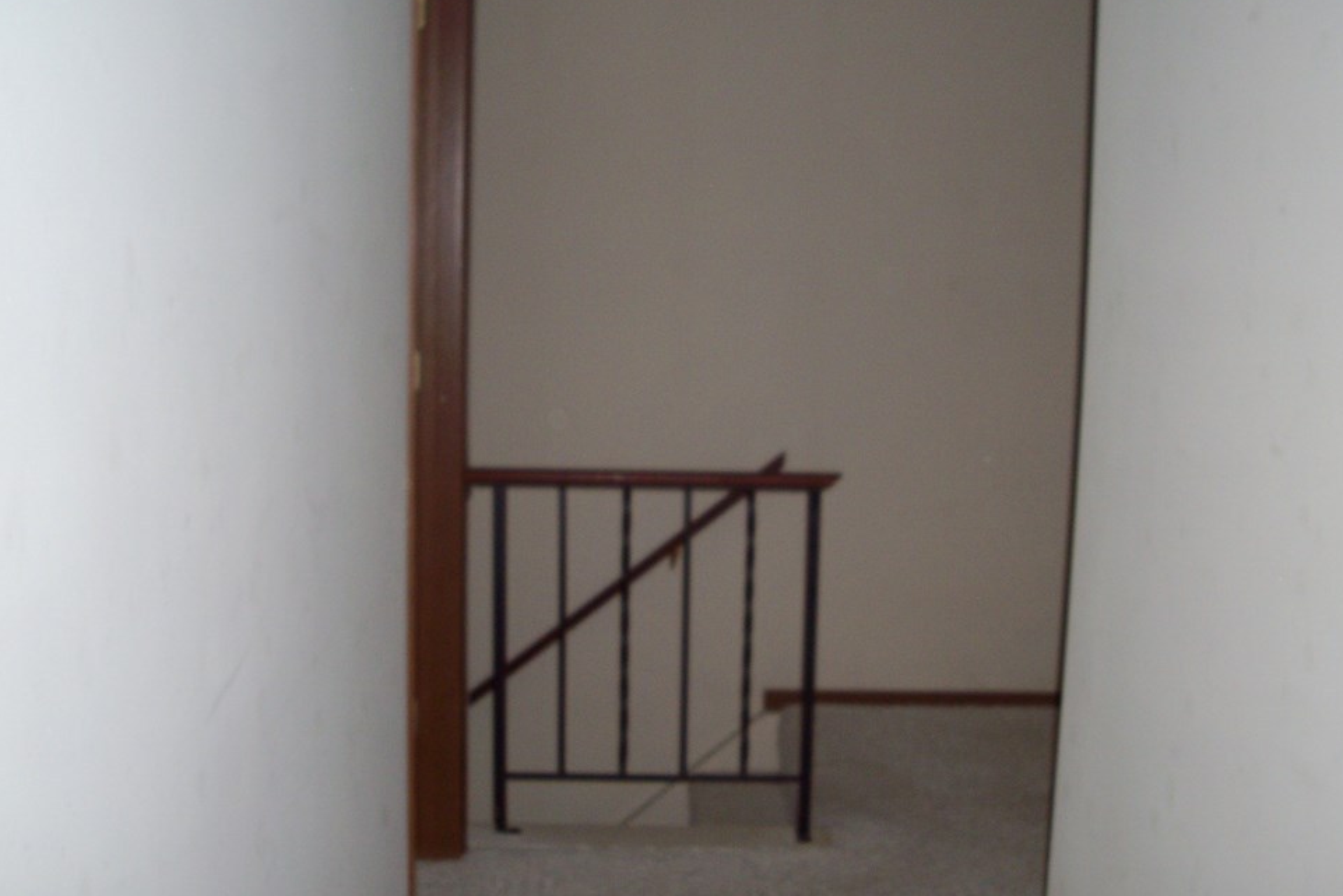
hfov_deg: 47.4
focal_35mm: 41
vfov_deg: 32.6
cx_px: 688
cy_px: 450
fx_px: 1530
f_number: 2.8
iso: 160
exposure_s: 1/50
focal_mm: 6.2
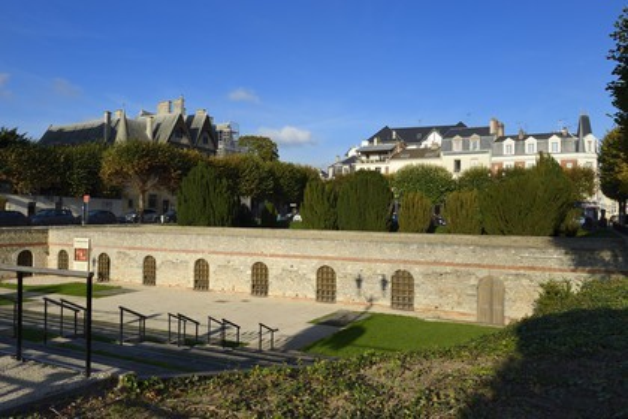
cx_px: 314
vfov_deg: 42.3
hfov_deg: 60.3
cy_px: 210
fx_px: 541
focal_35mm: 31
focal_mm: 31
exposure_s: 1/200
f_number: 14
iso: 200
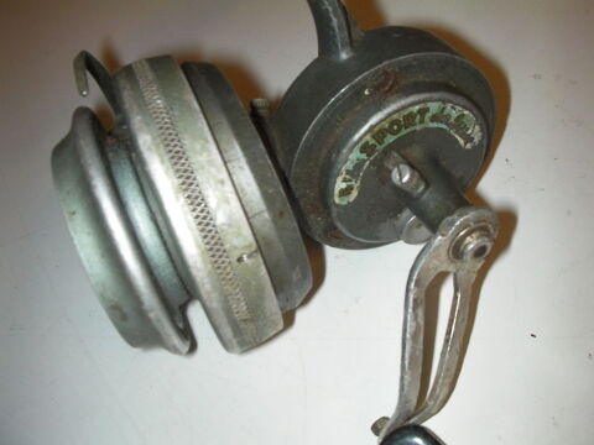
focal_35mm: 38
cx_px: 297
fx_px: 652
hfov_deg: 49.0
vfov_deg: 37.7
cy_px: 222
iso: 200
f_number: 5.6
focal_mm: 6.3
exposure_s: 1/30
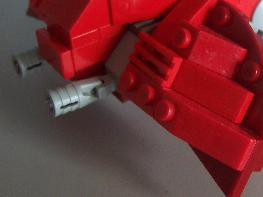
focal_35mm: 77
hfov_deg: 24.4
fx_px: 585
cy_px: 41
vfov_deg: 19.0
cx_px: 252
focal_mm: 5.6
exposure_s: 1/30
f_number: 2.8
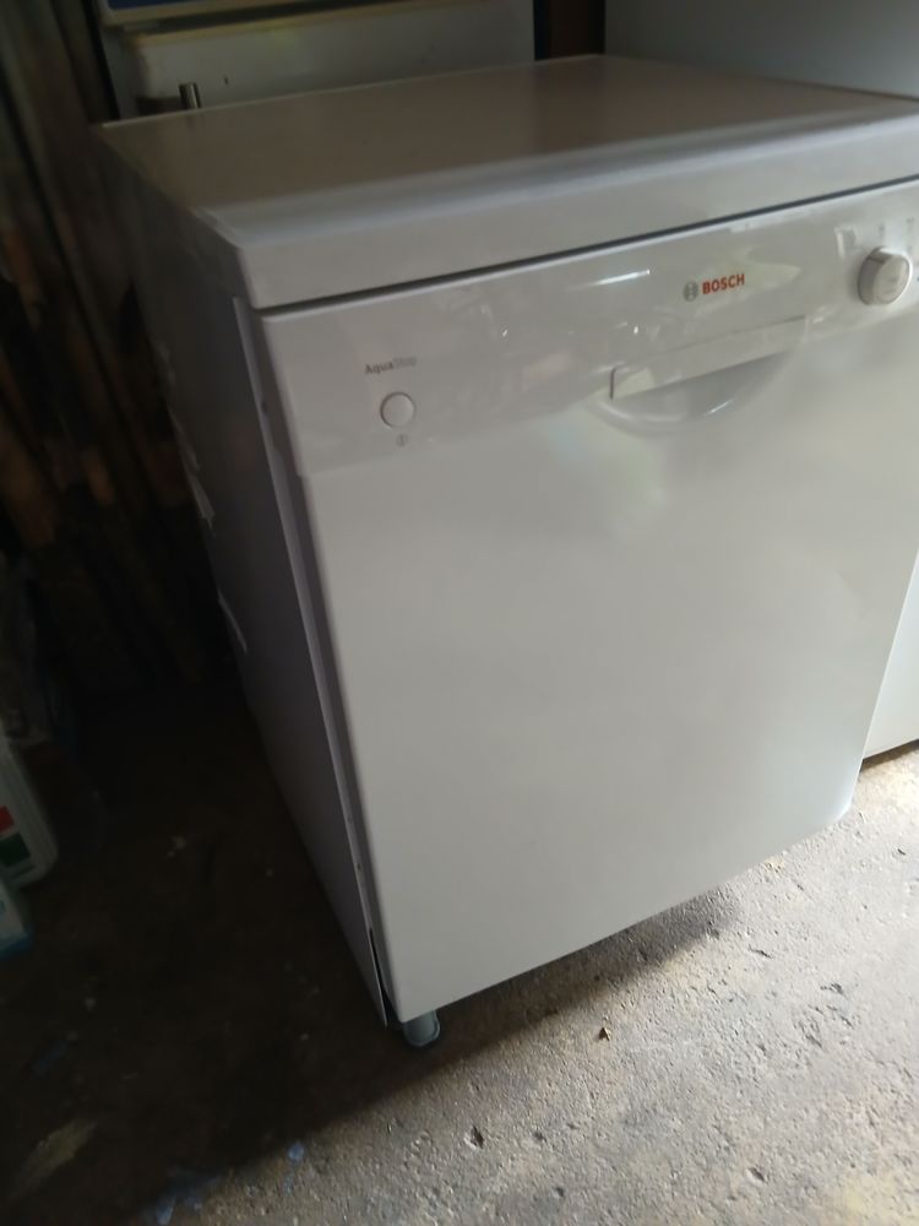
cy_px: 613
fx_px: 920
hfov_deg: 53.1
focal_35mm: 26
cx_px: 460
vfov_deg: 67.3
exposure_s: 1/25
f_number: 1.8
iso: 400
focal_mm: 3.98
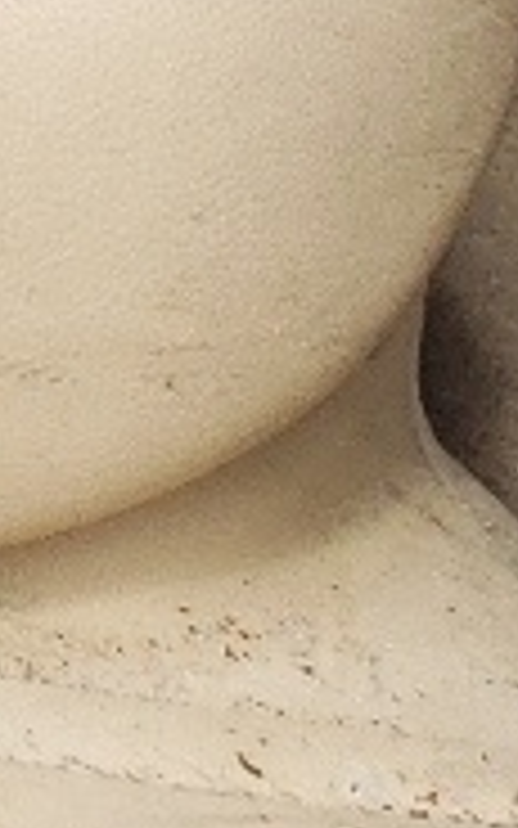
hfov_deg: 5.3
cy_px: -1809
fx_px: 5421
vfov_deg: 7.5
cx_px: -653
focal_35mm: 240
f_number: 1.5
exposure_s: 1/667
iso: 50
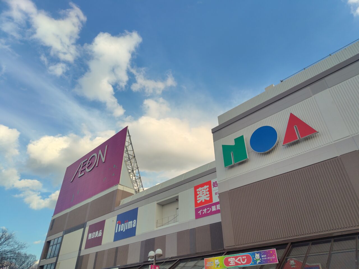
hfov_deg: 73.9
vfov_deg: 58.9
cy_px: 134
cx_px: 180
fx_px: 239
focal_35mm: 23
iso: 50
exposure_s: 1/1572
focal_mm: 5.6
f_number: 1.9
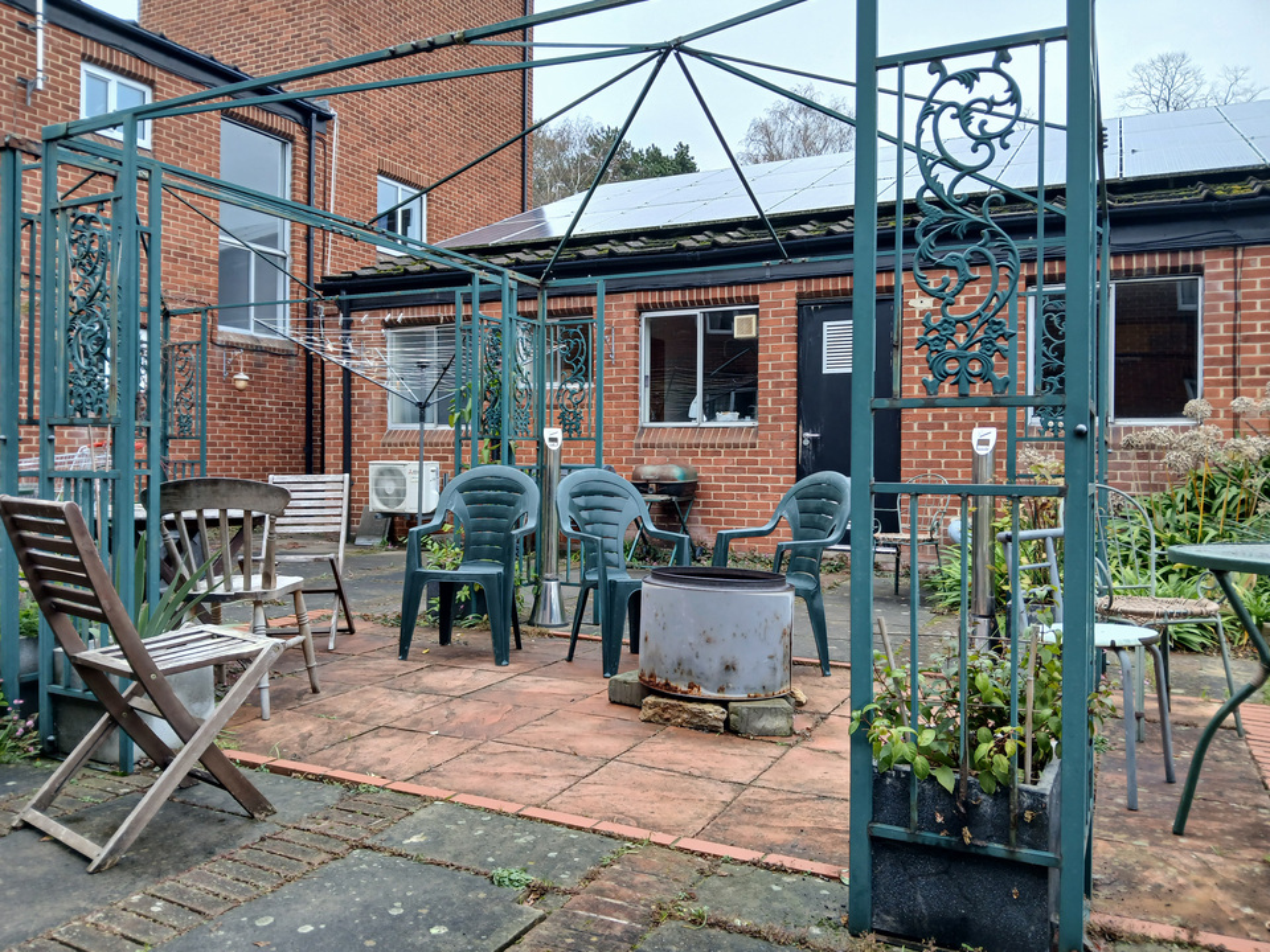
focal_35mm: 26
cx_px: 635
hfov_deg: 67.3
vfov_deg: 53.1
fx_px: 954
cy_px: 476
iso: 40
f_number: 1.8
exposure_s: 1/50
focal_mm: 3.98
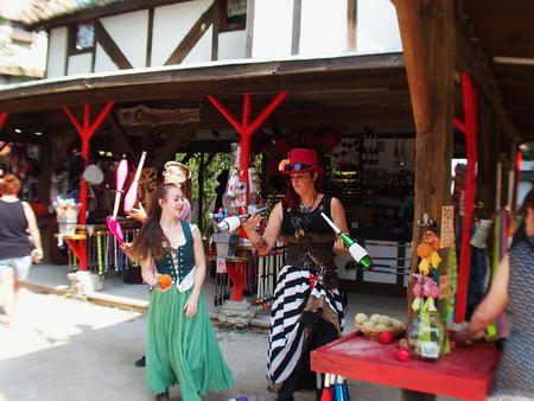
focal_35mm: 85
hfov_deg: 23.0
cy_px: 200
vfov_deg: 17.4
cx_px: 267
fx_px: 1312
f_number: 3.5
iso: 100
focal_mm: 17.8
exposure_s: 1/250
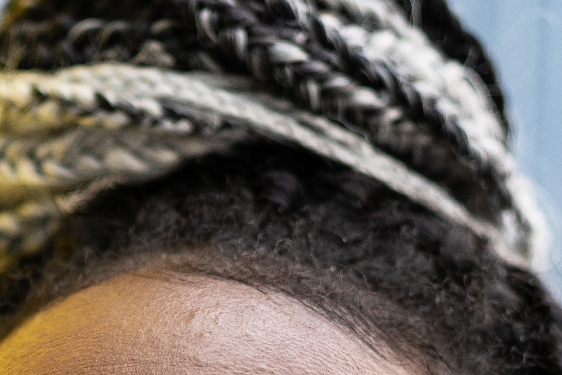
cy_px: 945
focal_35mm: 252
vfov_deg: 5.3
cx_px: -196
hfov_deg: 8.1
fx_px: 3934
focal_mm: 50
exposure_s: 1/1250
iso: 100
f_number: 1.4
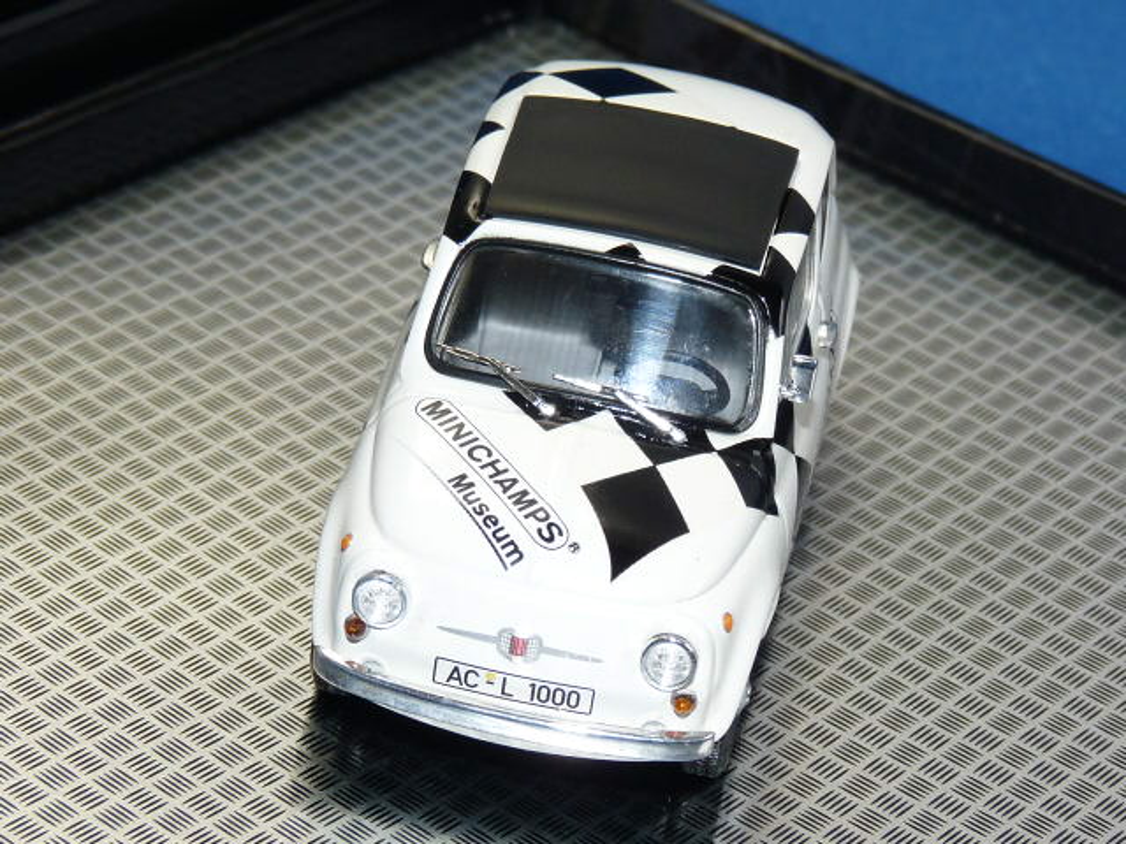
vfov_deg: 11.6
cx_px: 563
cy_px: 422
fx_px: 4164
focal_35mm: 128
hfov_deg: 15.4
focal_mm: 12.8
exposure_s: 1/40
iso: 100
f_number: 4
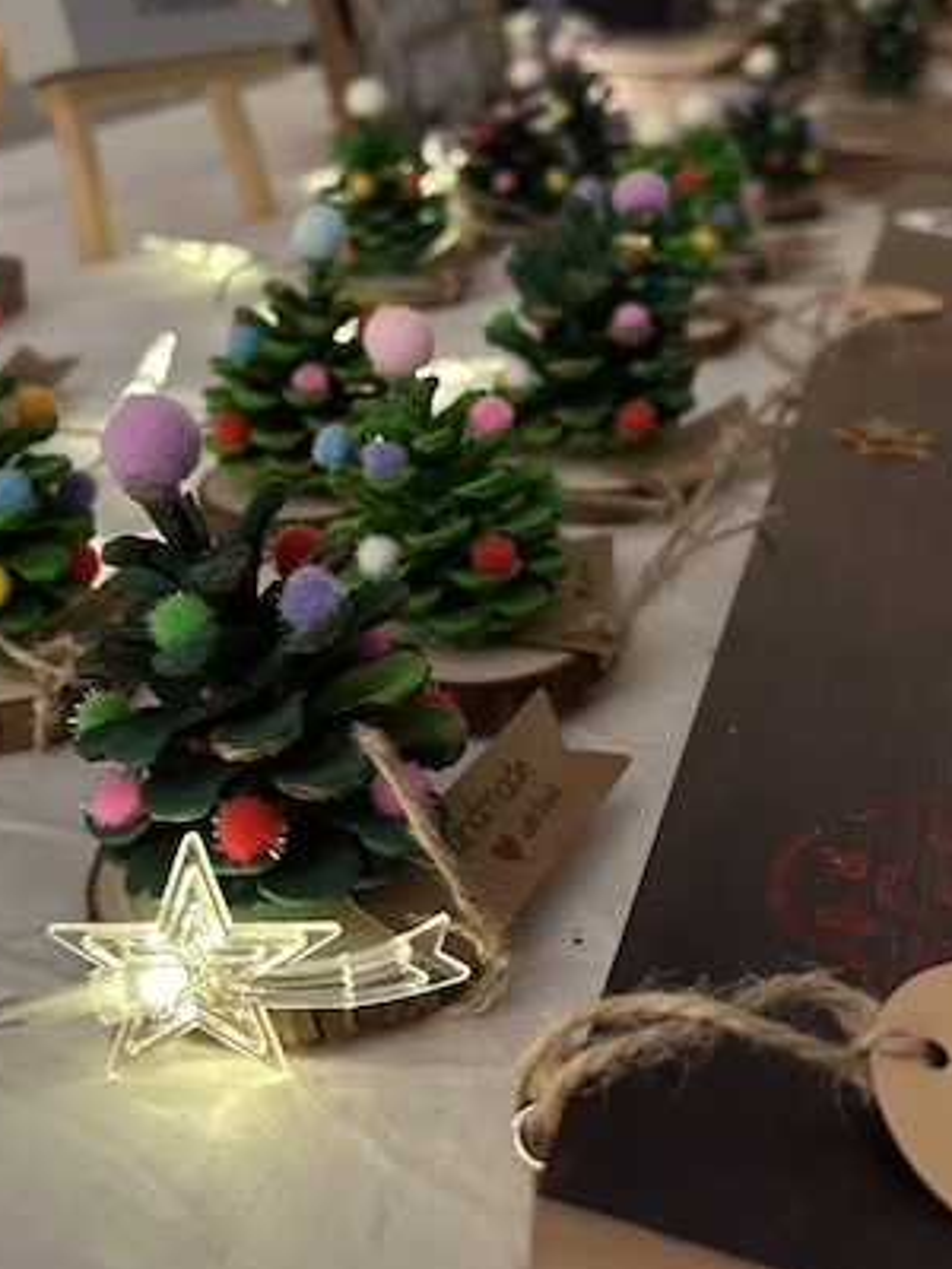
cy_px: 416
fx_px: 1430
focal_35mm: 39
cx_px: 362
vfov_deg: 47.0
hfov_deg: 36.6
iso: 400
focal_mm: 5.7
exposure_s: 1/33
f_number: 1.5
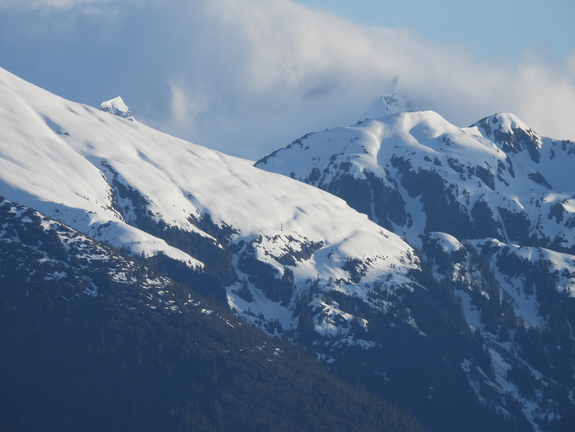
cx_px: 288
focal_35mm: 500
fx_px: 8305
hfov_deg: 4.0
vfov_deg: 3.0
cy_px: 216
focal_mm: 89.2
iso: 100
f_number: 5
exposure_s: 1/640
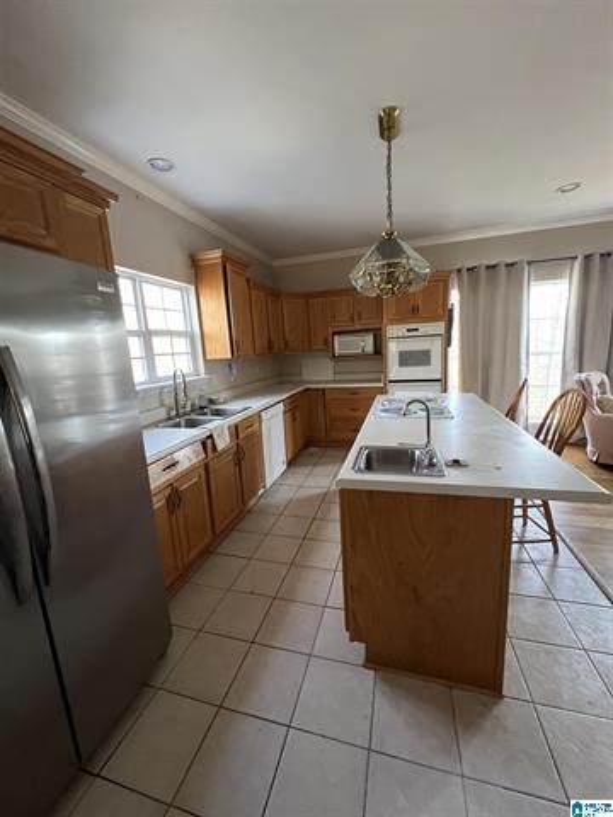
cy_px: 408
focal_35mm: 13
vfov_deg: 106.2
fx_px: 307
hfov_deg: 89.9
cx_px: 306
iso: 500
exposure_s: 1/60
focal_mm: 1.57
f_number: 1.8
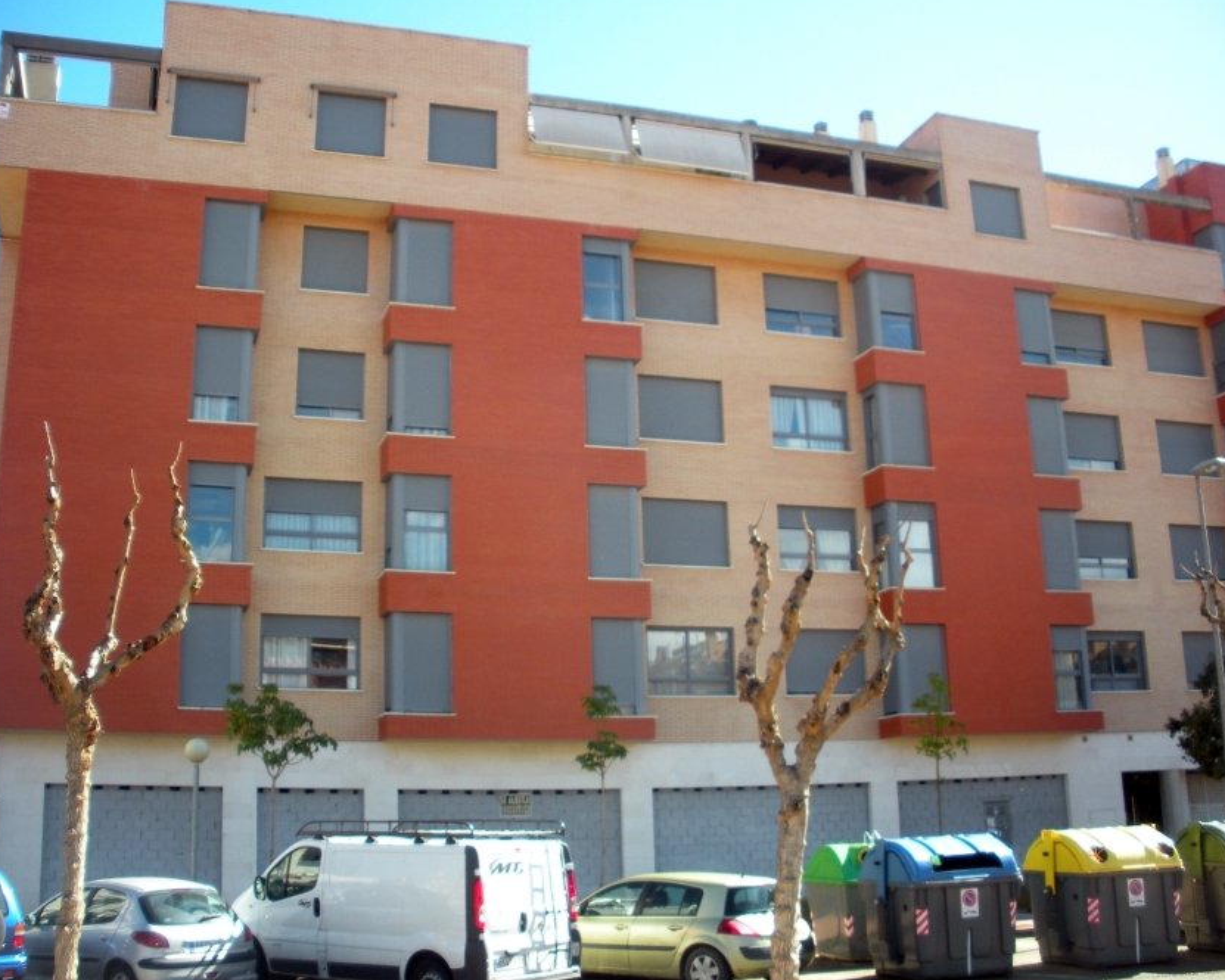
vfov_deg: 40.1
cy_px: 489
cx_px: 597
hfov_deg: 49.1
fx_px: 1342
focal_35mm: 37
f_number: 3.5
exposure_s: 1/185
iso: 64
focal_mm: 6.3
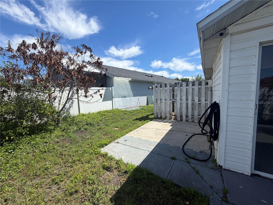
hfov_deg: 102.1
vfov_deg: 85.7
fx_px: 110
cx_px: 136
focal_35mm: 14
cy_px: 102
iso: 20
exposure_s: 1/914
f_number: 2.2
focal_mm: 2.22
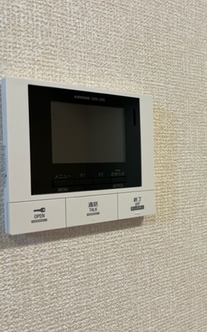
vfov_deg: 52.8
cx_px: 181
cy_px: 166
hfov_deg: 32.9
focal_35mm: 37
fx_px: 334
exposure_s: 1/100
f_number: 1.6
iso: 125
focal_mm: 5.1
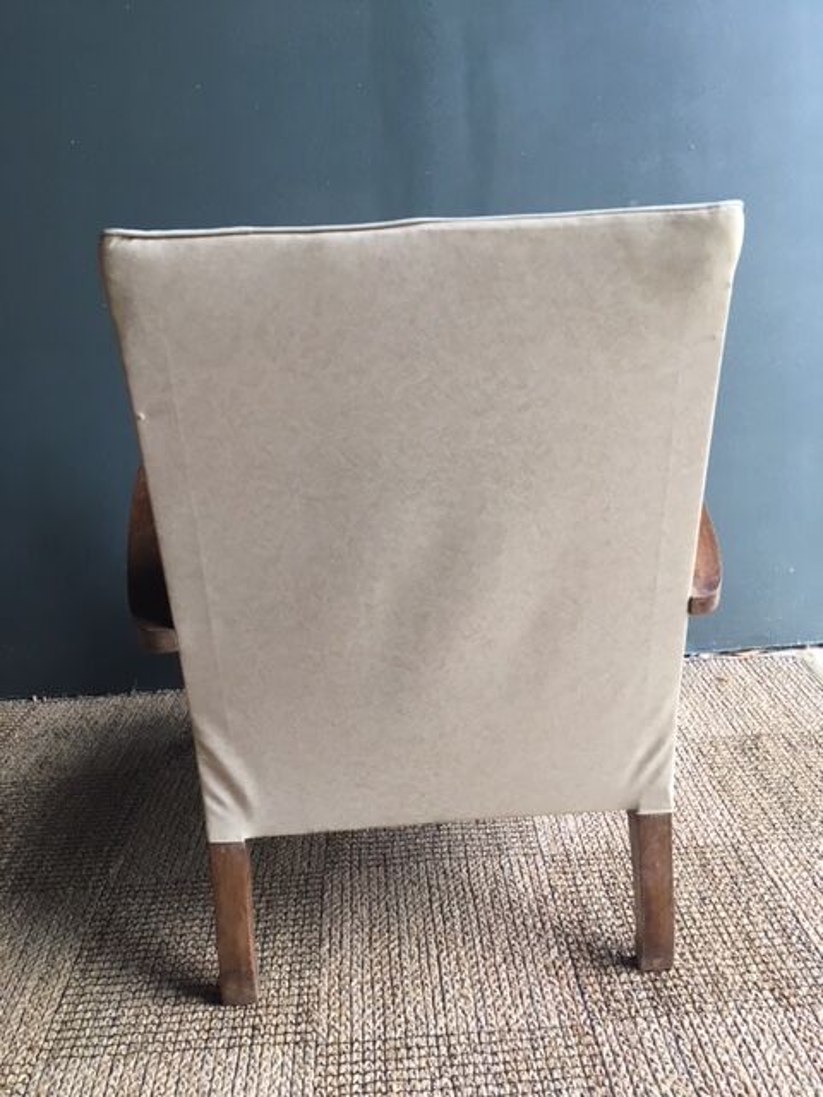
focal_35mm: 29
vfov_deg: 61.7
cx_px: 412
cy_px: 548
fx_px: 919
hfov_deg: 48.2
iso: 50
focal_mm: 4.15
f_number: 2.2
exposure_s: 1/33
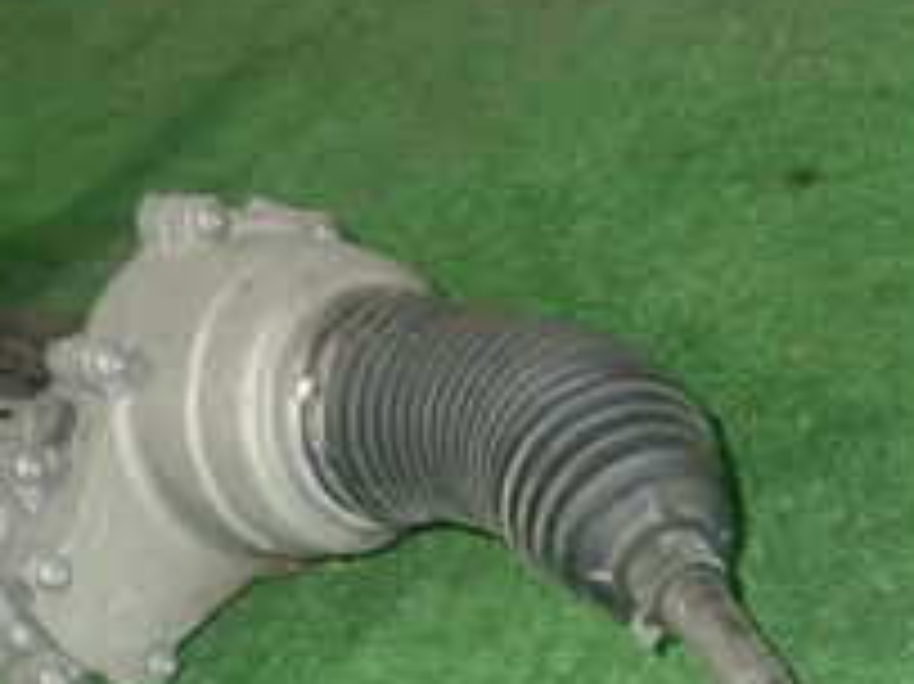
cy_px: 842
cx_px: 450
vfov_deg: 18.7
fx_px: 1953
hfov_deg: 26.3
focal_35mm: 74
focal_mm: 4.5
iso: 500
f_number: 5.6
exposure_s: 1/30
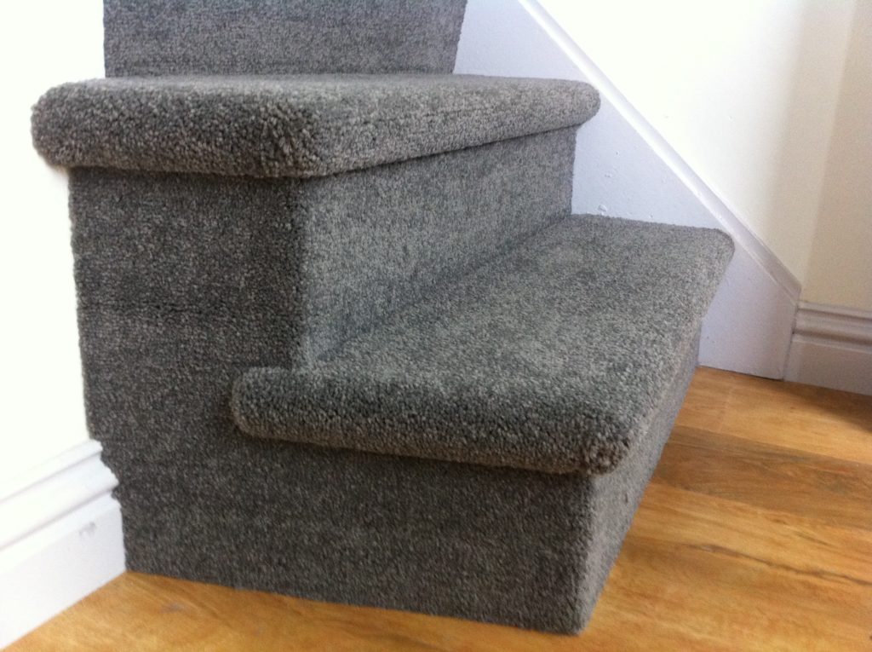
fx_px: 880
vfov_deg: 40.6
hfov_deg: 52.7
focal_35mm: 35
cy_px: 326
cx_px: 436
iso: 200
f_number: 2.8
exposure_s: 1/15
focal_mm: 3.85
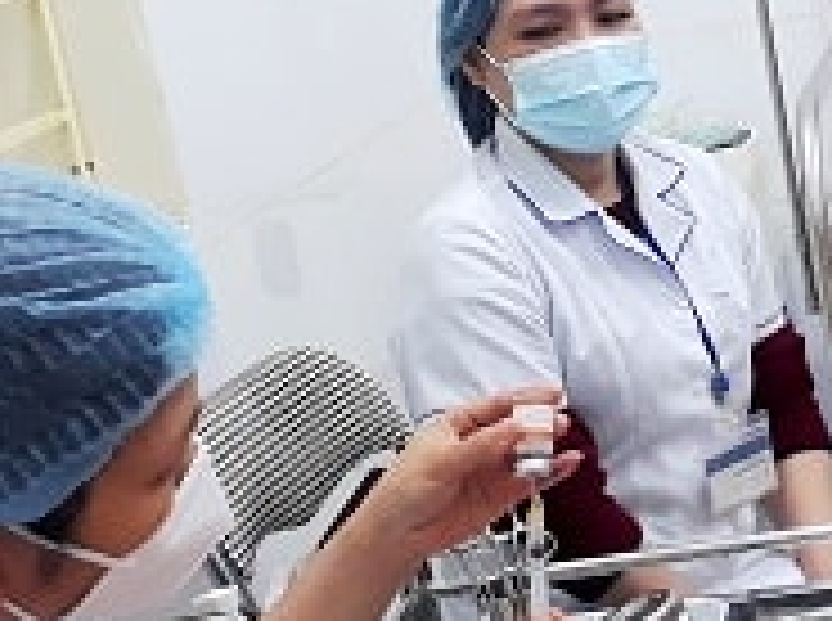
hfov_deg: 19.0
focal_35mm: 98
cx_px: 976
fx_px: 2351
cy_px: 279
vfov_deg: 15.0
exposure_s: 1/33
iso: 160
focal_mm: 3.6
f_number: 1.9
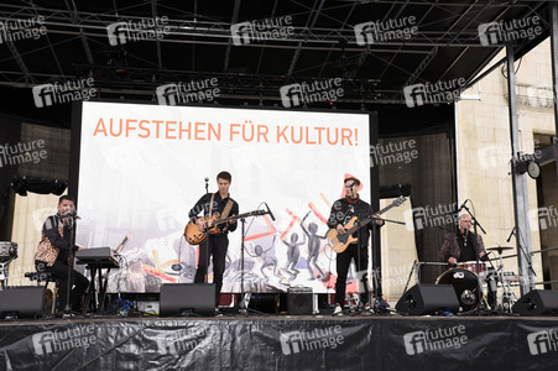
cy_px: 186
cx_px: 279
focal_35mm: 44
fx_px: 681
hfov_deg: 44.5
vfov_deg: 30.5
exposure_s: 1/160
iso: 400
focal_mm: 44
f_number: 8
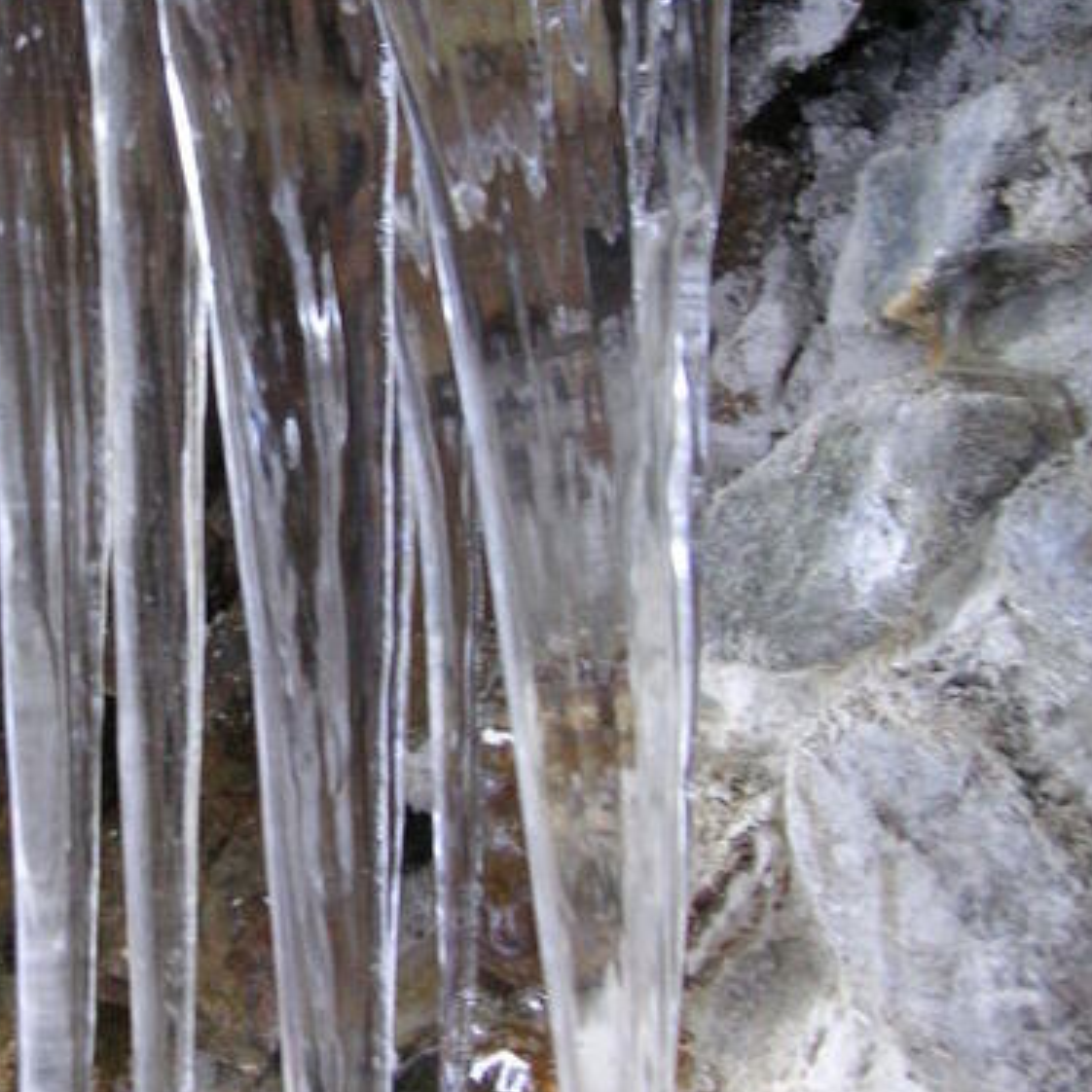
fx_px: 2498
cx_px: 222
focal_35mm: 70
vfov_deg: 24.6
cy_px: 380
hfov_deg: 24.3
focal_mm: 6.1
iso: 100
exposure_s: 1/10
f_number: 2.8
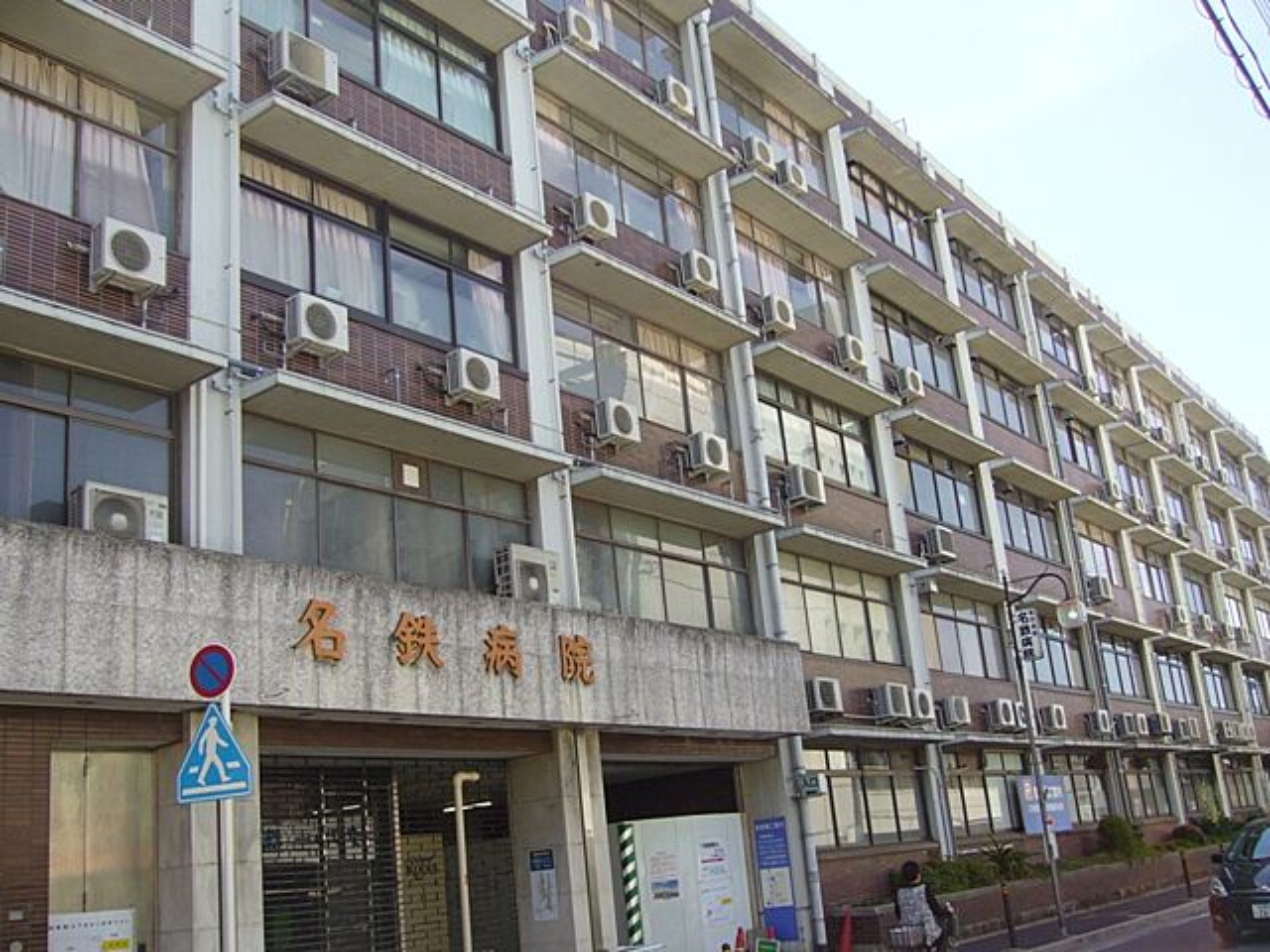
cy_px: 476
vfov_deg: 40.7
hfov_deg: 52.6
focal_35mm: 35
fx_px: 1284
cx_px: 635
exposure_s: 1/125
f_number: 5.6
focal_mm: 5.8
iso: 80
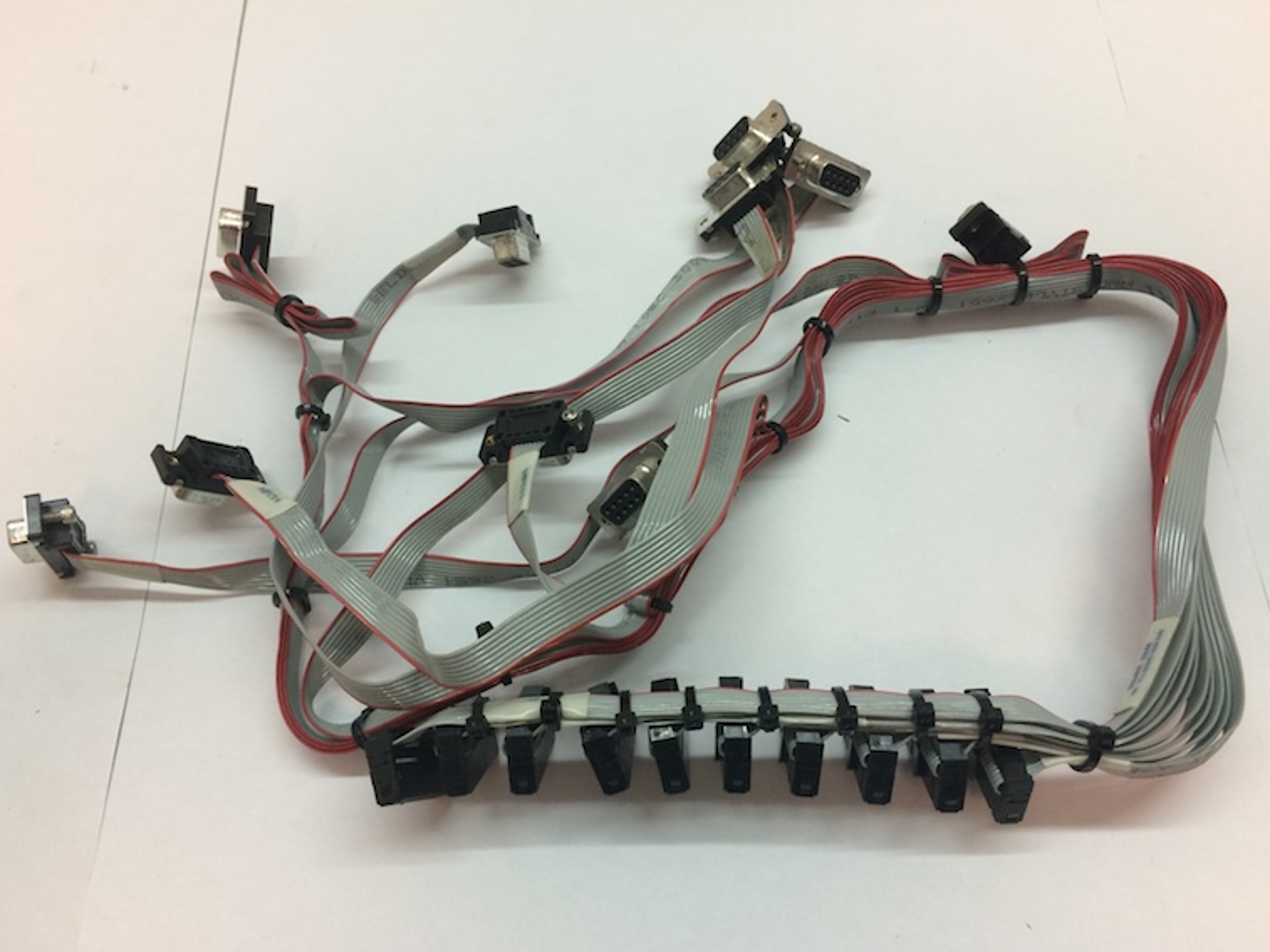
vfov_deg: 46.8
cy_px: 489
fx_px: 1101
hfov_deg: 60.0
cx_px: 632
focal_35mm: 30
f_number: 2.2
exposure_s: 1/33
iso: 50
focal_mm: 4.15
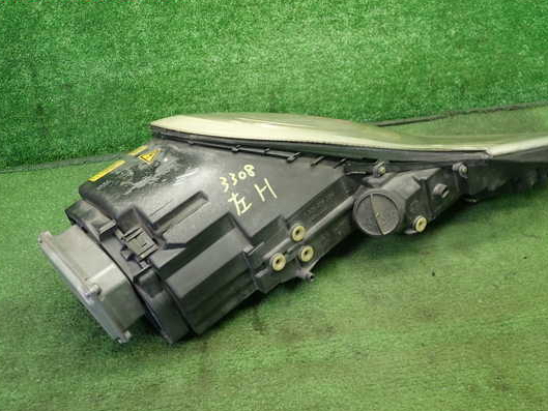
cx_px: 298
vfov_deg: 41.8
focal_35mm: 34
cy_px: 211
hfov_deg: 53.9
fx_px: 538
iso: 200
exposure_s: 1/30
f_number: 2.3
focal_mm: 5.5
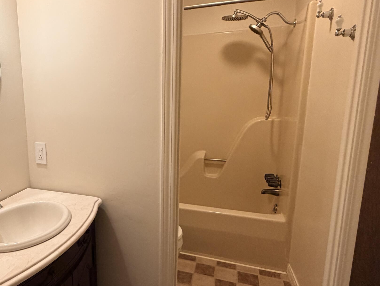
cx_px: 108
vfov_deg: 53.1
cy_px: 146
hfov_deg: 64.3
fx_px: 285
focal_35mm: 26
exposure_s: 1/60
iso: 320
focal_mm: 2.22
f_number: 2.2
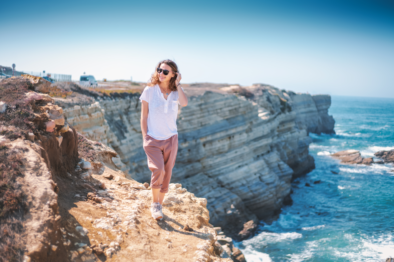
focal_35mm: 50
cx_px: 197
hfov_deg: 39.6
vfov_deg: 27.0
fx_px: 547
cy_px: 131
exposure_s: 1/1600
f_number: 2.2
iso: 100
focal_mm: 50
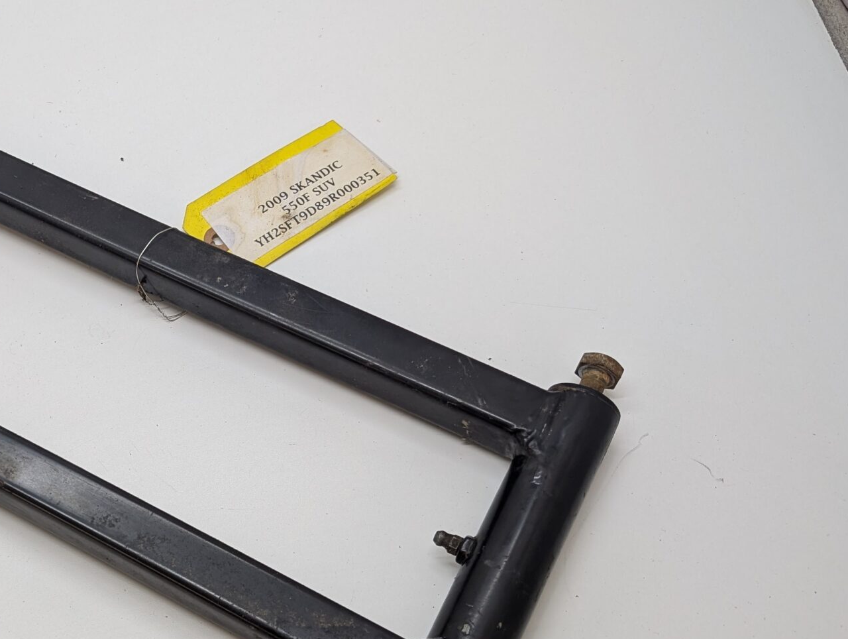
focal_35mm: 48
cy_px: 416
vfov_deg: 30.2
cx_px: 86
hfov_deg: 37.1
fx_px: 1178
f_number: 1.68
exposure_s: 1/40.8
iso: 42
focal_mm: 6.9
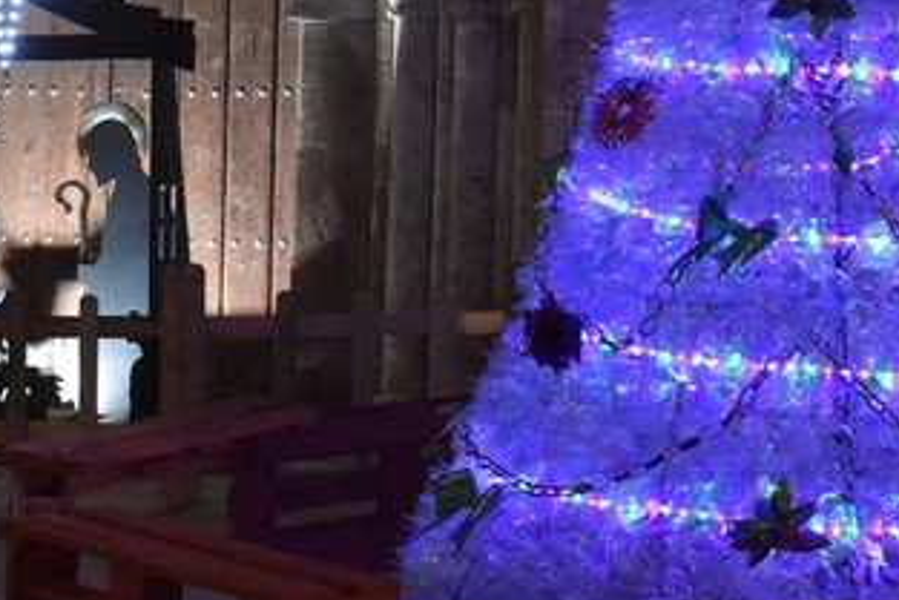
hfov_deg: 17.5
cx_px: 632
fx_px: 2909
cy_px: -204
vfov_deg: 11.4
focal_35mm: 116
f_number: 4
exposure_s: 1/60
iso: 5600
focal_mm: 27
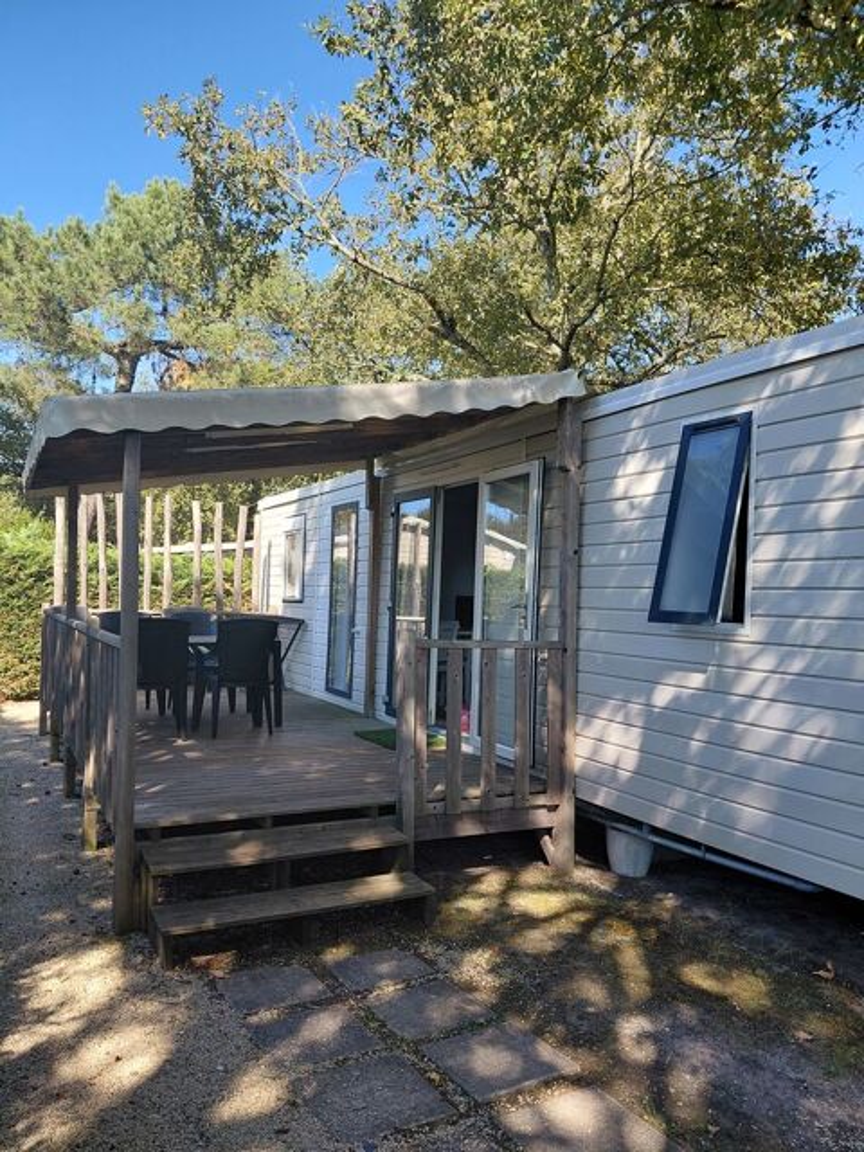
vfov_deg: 69.4
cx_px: 432
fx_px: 832
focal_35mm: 25
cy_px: 576
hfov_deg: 54.9
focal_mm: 4.69
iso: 50
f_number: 1.8
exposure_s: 1/497
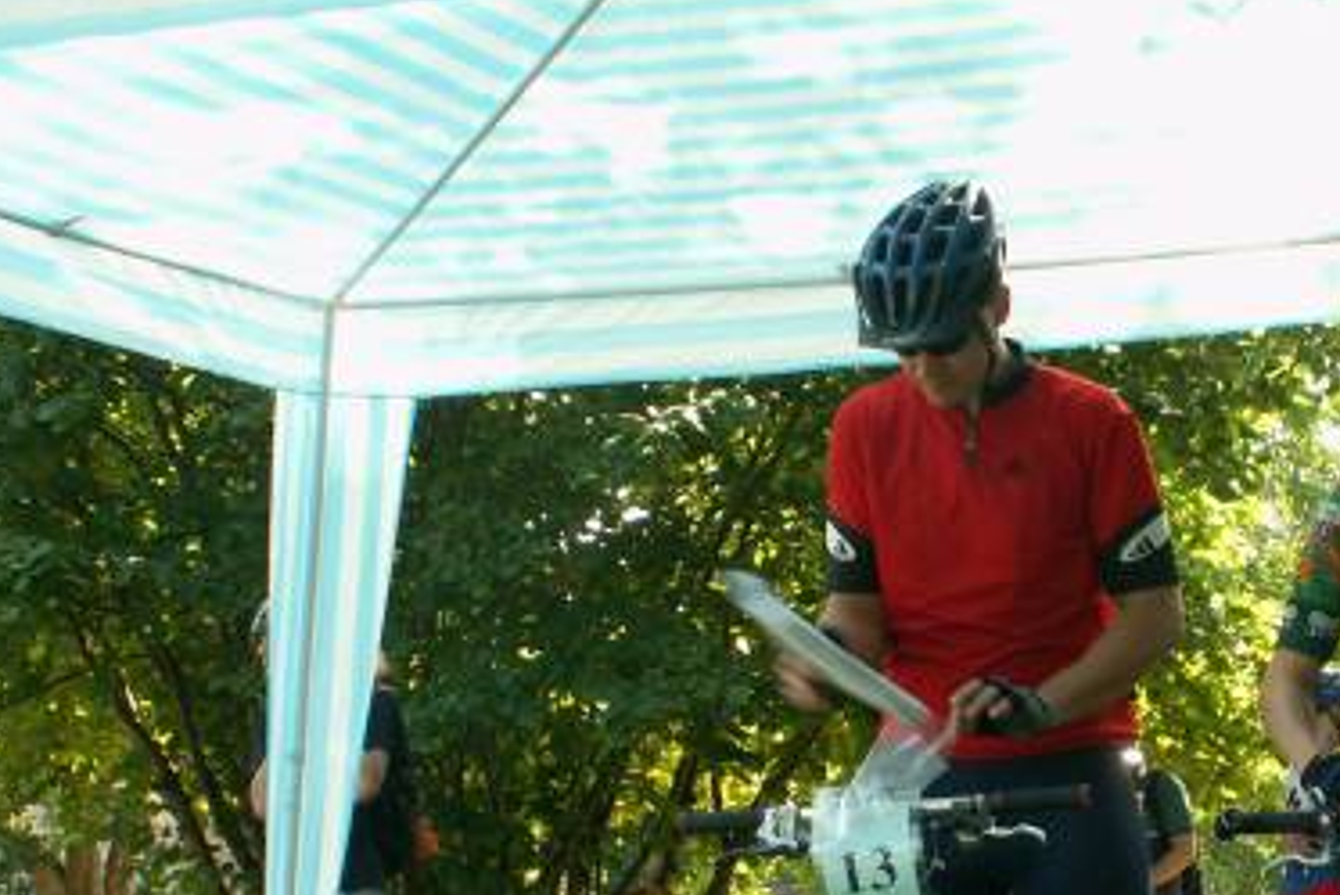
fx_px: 3723
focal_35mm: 100
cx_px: 1128
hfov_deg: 20.1
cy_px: 812
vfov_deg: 13.6
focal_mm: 9.41
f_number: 3.5
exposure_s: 1/40
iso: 50
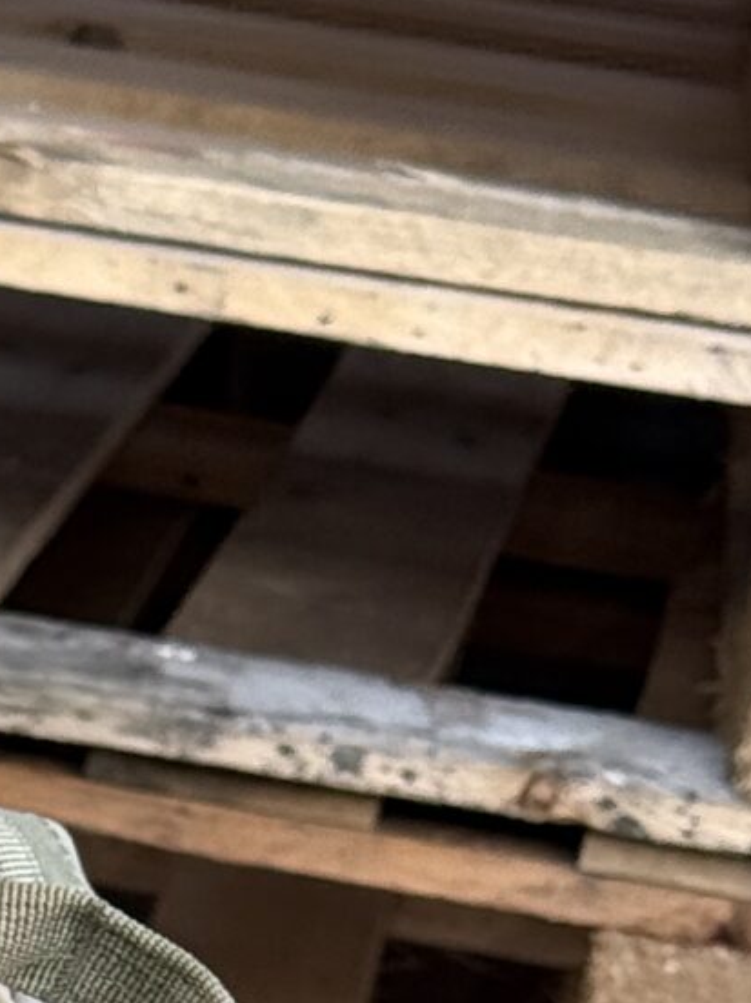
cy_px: 2288
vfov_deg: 8.3
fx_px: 6453
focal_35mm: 223
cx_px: -896
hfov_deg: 6.4
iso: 80
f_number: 1.78
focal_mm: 6.76
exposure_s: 1/740
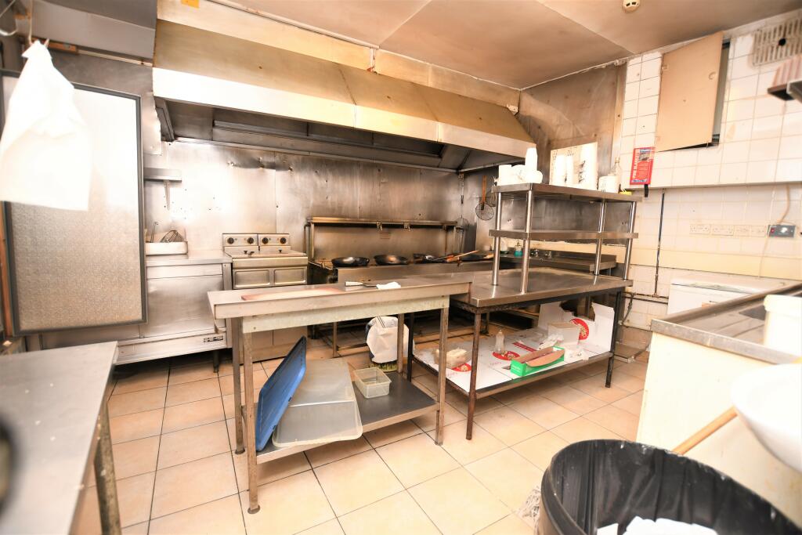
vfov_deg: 77.3
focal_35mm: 15
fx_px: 334
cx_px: 401
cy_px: 268
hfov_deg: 100.4
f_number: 3.5
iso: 320
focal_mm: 10
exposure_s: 1/30
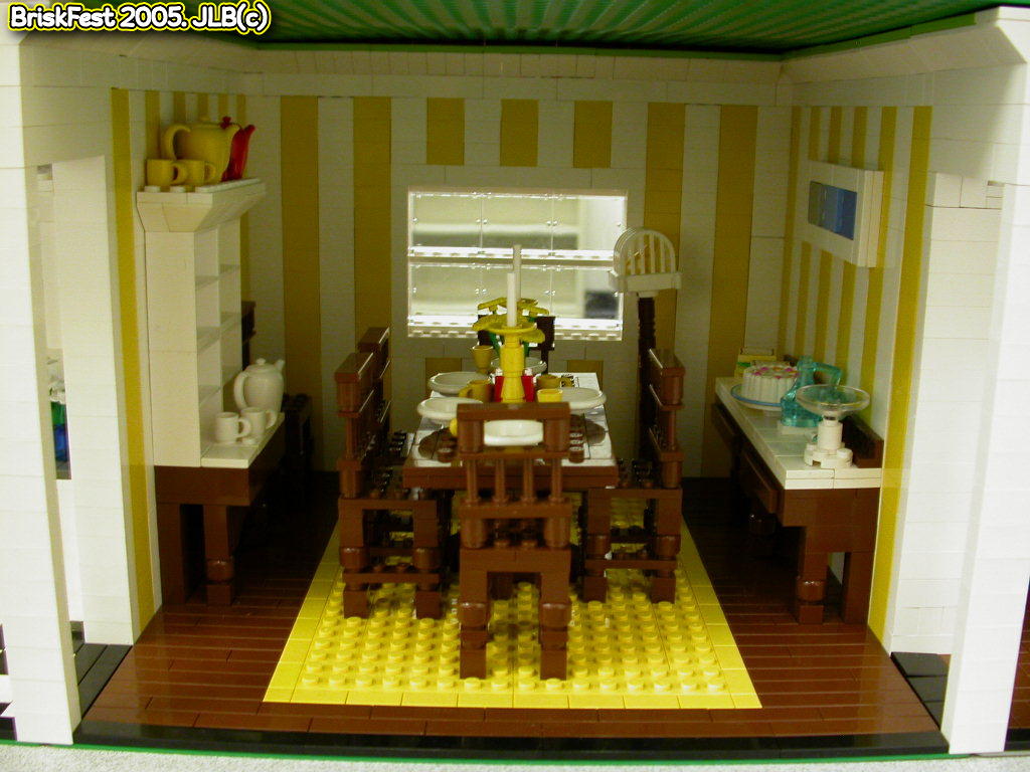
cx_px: 515
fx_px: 1131
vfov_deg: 37.7
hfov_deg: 49.0
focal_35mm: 38
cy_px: 386
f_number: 2.6
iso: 100
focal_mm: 7.85
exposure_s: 1/3
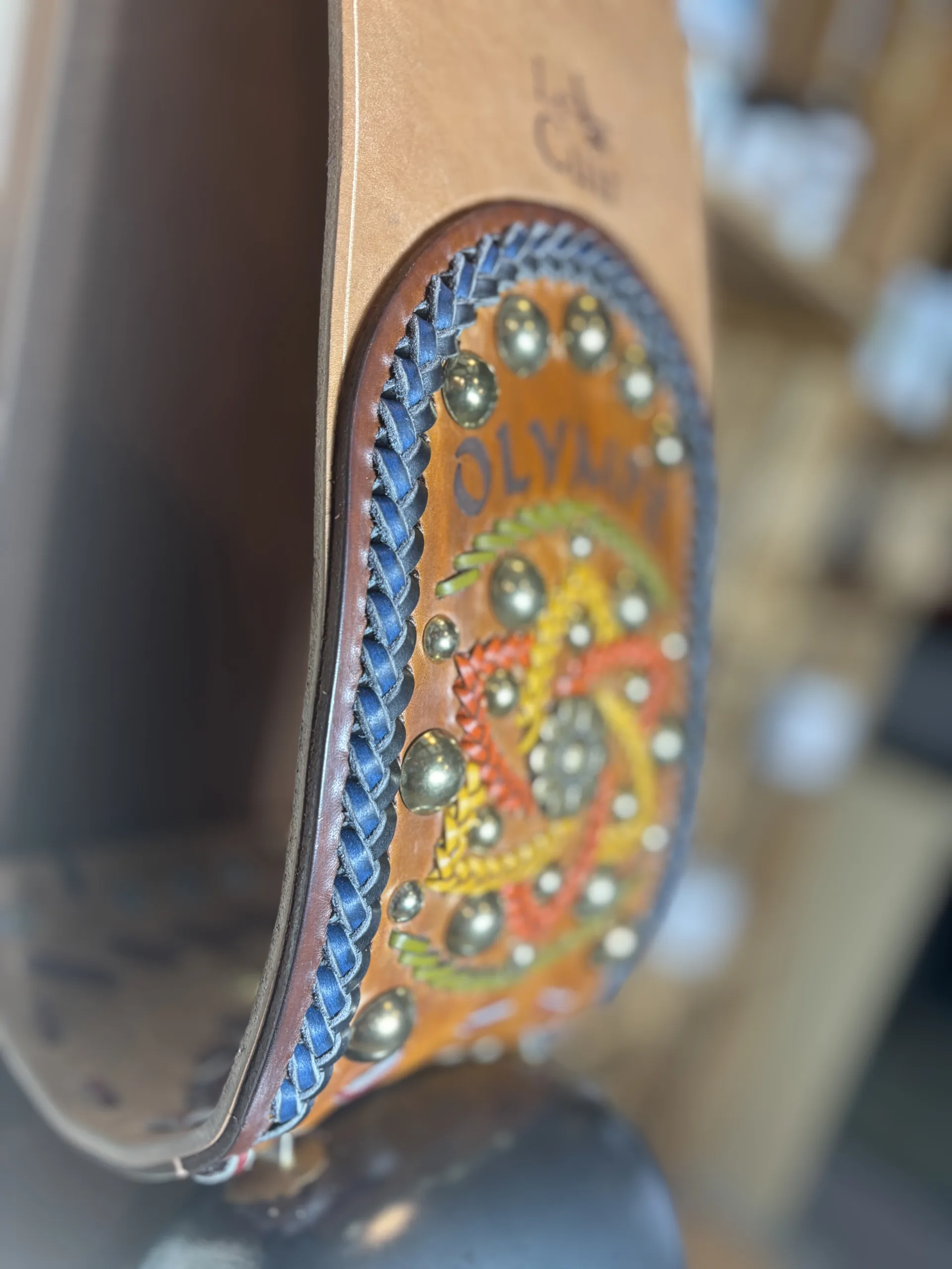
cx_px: 476
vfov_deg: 67.3
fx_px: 953
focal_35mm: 26
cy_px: 634
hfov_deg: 53.1
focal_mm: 5.96
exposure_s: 1/100
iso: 80
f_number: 1.6
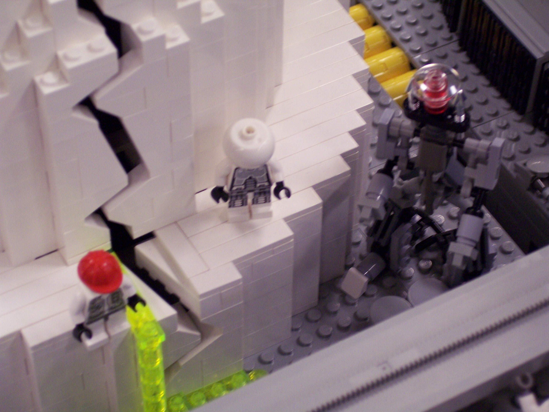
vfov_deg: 12.7
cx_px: 274
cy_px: 206
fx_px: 1856
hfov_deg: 16.8
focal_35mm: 117
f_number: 4.8
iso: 200
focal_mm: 24
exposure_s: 1/15
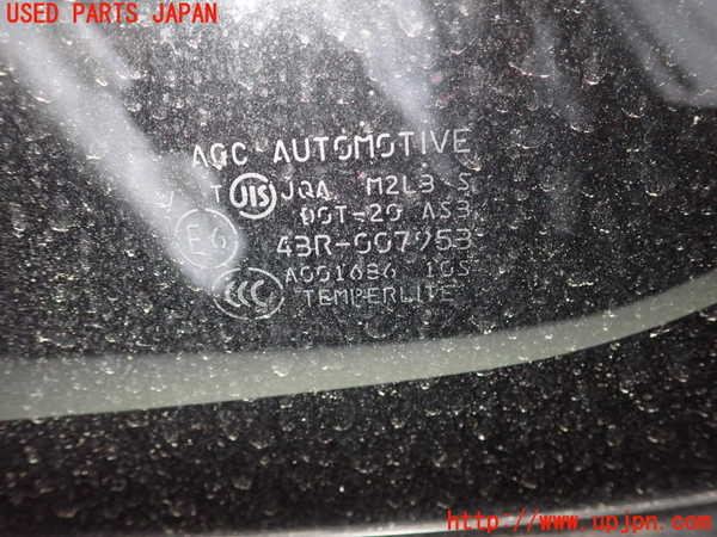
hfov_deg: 60.0
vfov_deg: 46.8
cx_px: 358
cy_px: 268
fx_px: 621
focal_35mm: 30
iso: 640
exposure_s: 1/30
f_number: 6.3
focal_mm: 5.4
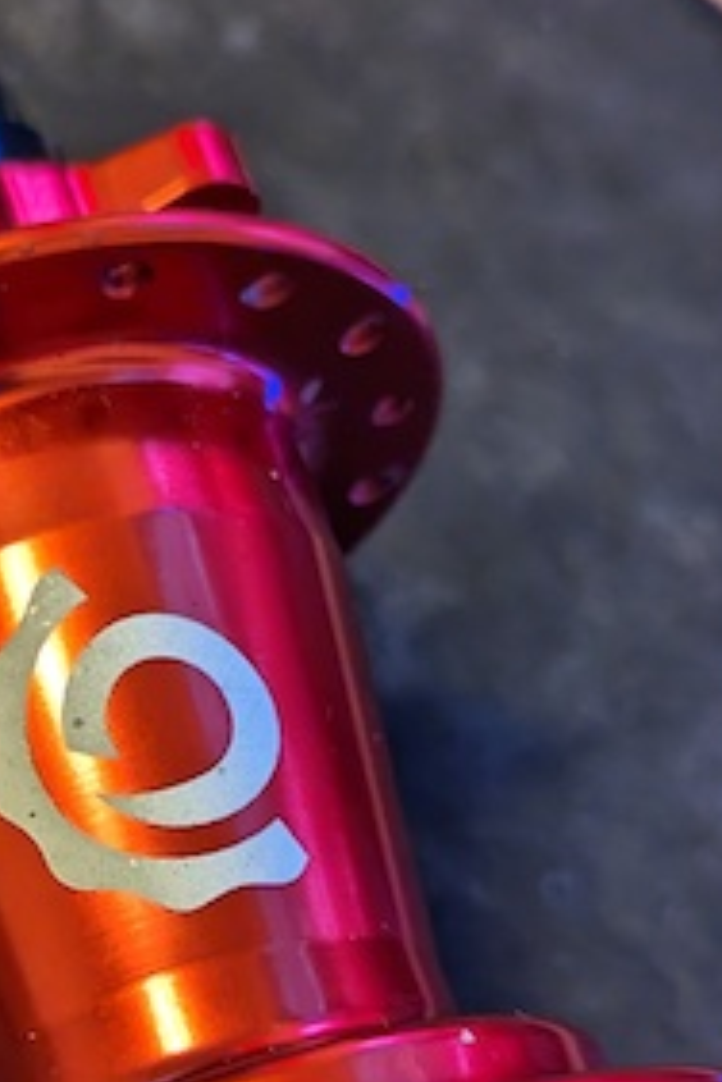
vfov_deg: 28.1
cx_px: 146
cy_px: 783
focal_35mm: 71
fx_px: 2136
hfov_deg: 19.0
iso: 1634
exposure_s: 1/31.7
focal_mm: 6.81
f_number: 1.85
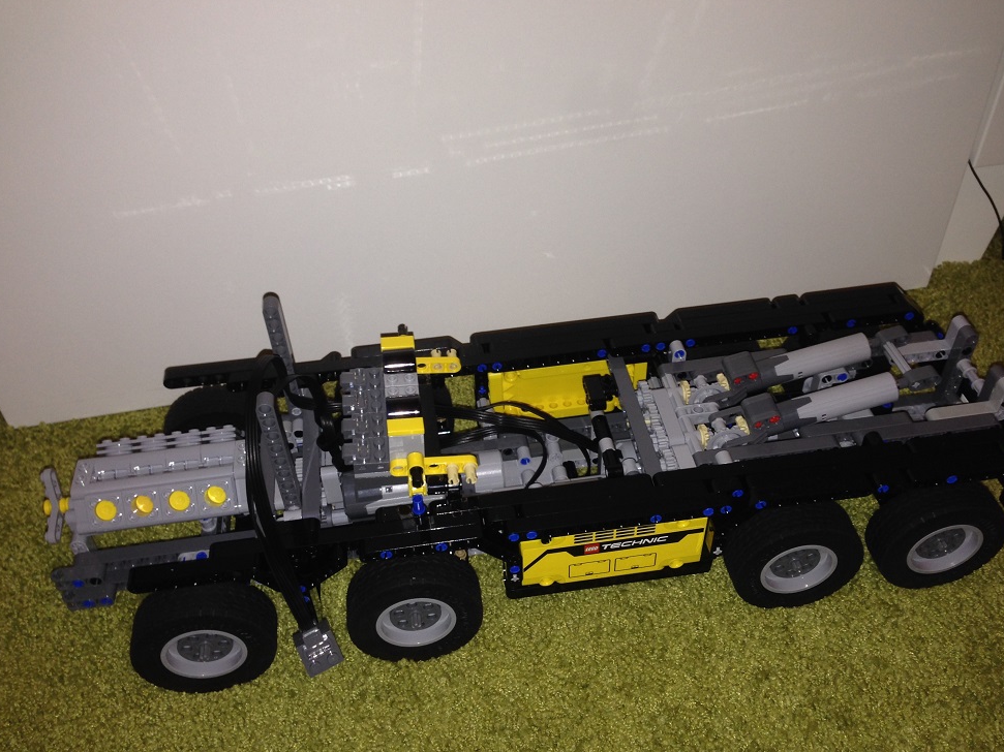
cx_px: 505
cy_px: 379
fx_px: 986
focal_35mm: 34
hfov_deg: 54.0
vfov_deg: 41.8
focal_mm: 4.12
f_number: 2.4
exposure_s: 1/23
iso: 50
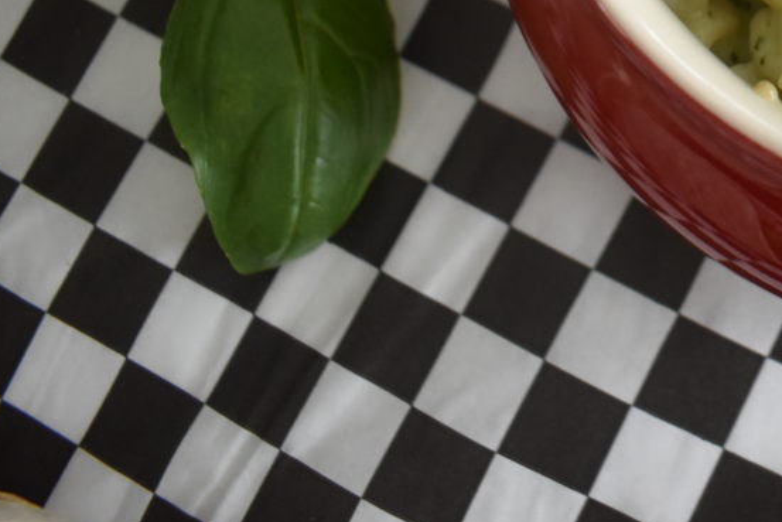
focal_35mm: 75
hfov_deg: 23.8
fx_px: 1629
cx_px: 1008
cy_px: -182
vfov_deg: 17.0
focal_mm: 18
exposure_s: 1/125
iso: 1000
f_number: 4
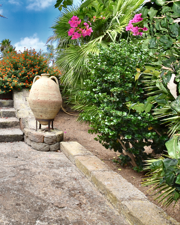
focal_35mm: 35
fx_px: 233
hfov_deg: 37.0
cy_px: 70
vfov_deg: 50.3
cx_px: -8
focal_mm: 10
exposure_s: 1/160
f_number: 6.3
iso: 100
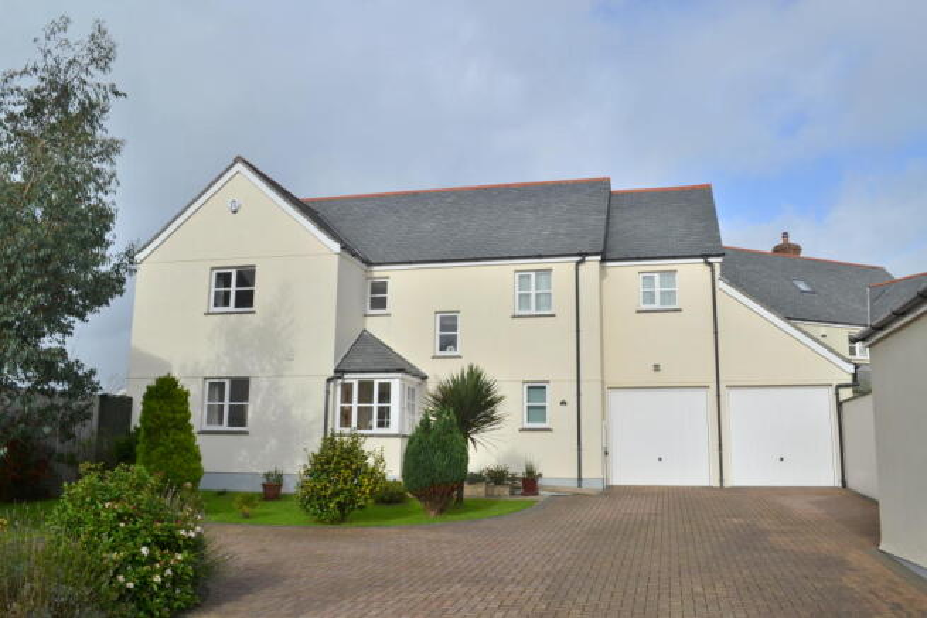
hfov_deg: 61.9
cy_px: 309
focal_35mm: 30
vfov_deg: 43.6
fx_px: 773
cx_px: 464
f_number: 9
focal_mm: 20
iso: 100
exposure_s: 1/320
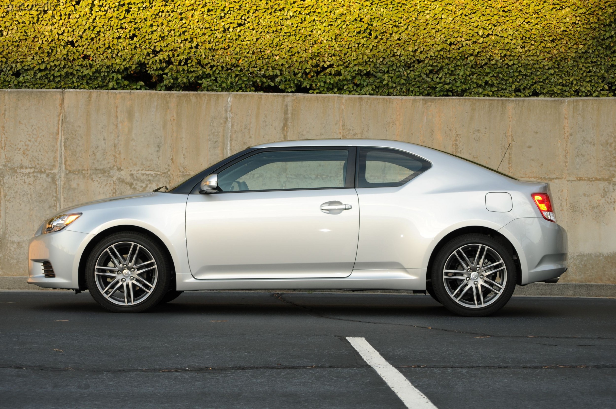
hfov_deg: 24.6
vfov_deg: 16.5
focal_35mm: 82
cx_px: 308
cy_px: 204
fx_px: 1410
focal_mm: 55
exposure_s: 1/60
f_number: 8
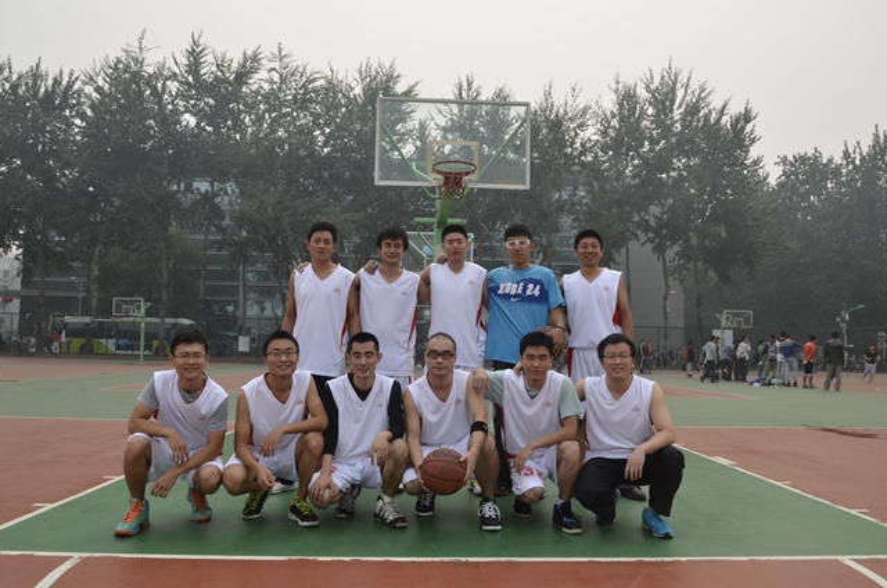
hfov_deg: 67.5
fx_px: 664
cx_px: 444
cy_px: 294
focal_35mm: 27
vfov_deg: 47.7
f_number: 9
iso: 100
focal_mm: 18
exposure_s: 1/160
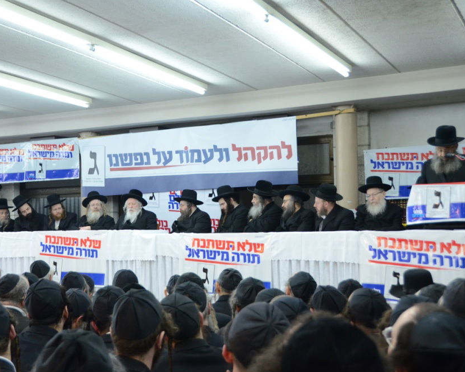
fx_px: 696
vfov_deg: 29.9
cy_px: 190
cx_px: 183
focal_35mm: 51
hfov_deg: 36.8
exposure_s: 1/80
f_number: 4.5
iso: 1600
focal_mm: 29
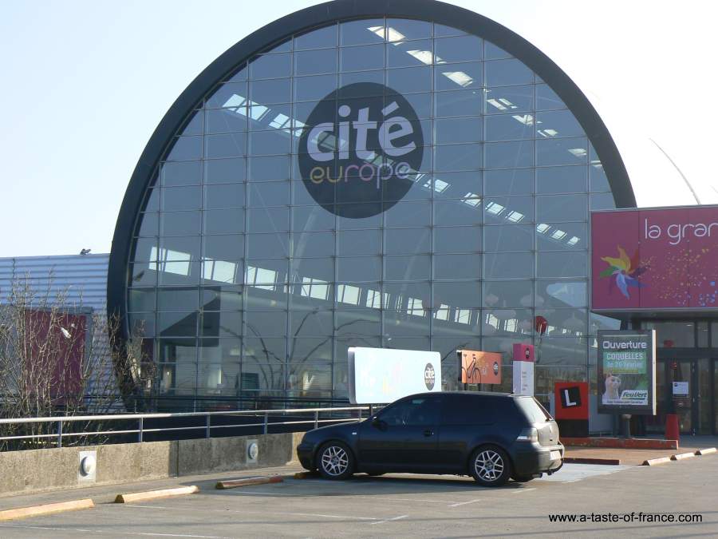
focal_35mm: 67
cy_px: 270
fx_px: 1390
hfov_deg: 29.0
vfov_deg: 21.9
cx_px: 359
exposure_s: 1/320
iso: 80
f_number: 5.6
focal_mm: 11.2
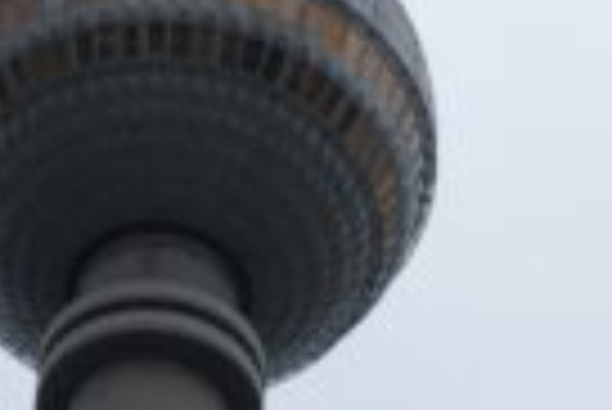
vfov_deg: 5.9
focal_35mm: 232
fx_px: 3952
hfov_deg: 8.9
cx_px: 292
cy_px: -86
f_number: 9
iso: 100
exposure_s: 1/250
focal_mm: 35
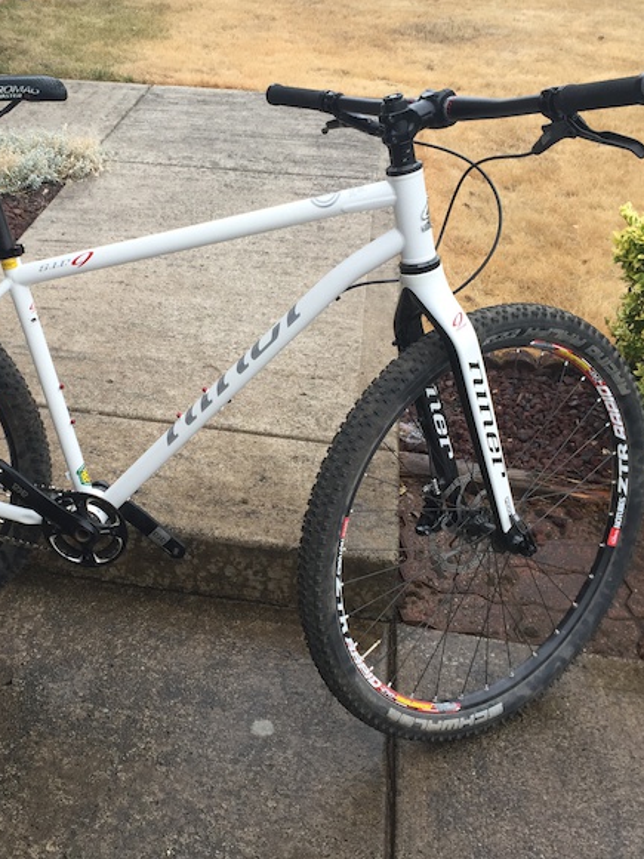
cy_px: 430
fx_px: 992
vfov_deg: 46.8
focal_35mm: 40
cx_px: 179
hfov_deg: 35.3
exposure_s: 1/449
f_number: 2.2
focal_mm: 4.15
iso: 32
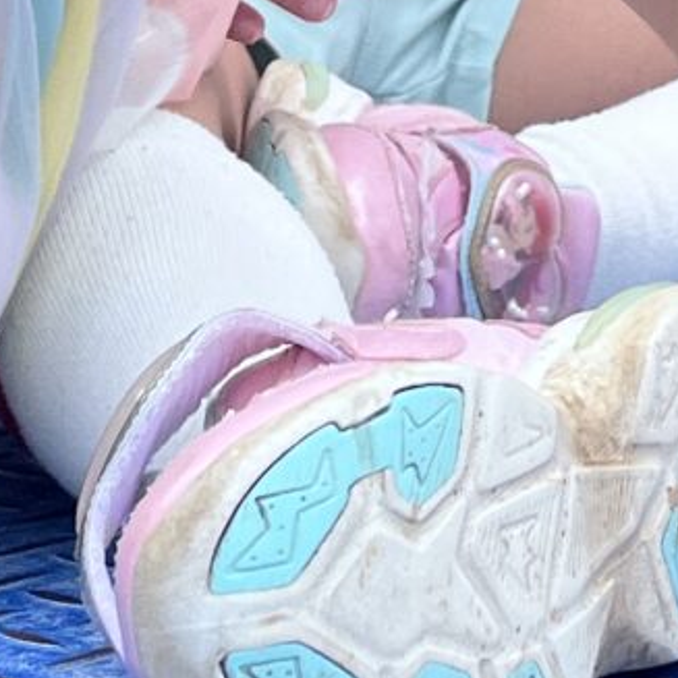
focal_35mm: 180
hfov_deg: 9.4
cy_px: -616
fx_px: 3989
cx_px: 1035
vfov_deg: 9.2
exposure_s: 1/1623
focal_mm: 5.1
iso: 50
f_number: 1.6
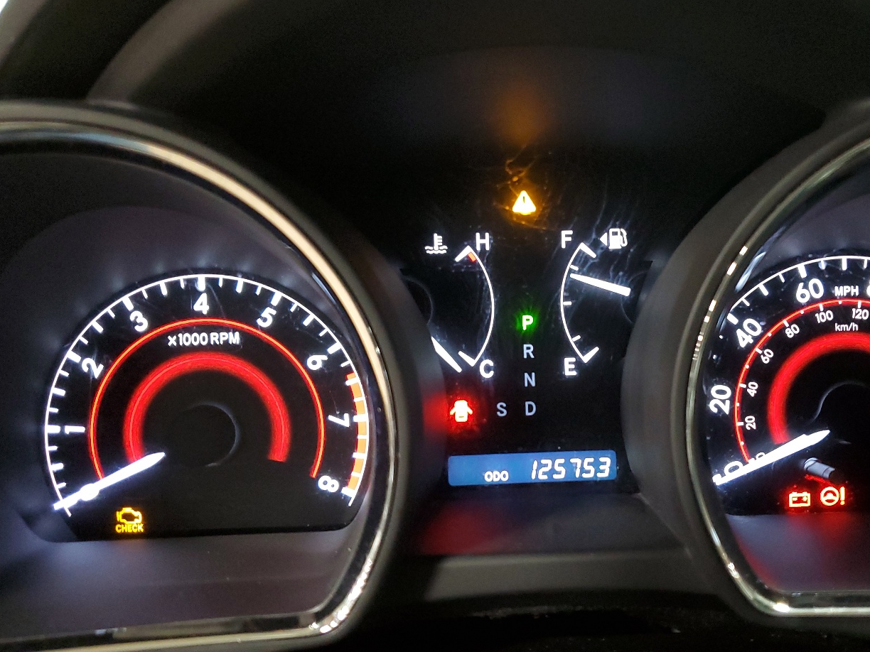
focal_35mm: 34
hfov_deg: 53.4
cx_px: 542
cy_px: 337
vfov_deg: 41.8
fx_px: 855
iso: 300
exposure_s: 1/17
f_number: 1.5
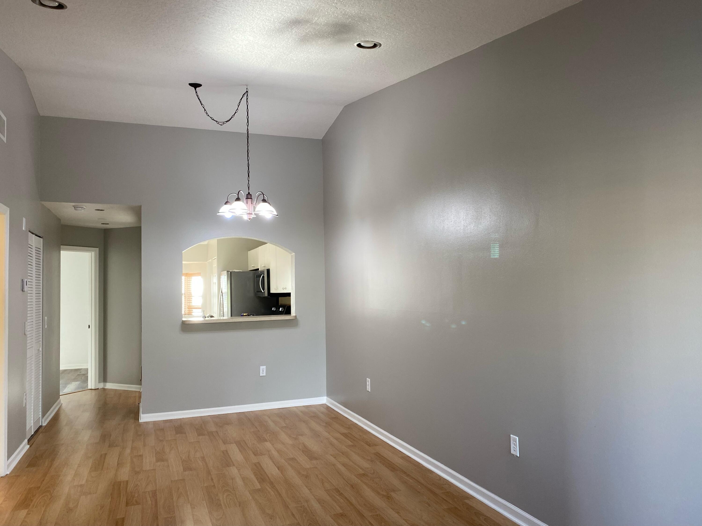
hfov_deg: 67.3
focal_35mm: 26
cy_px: 263
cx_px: 351
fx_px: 527
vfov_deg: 53.1
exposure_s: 1/60
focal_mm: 4.25
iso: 80
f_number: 1.8
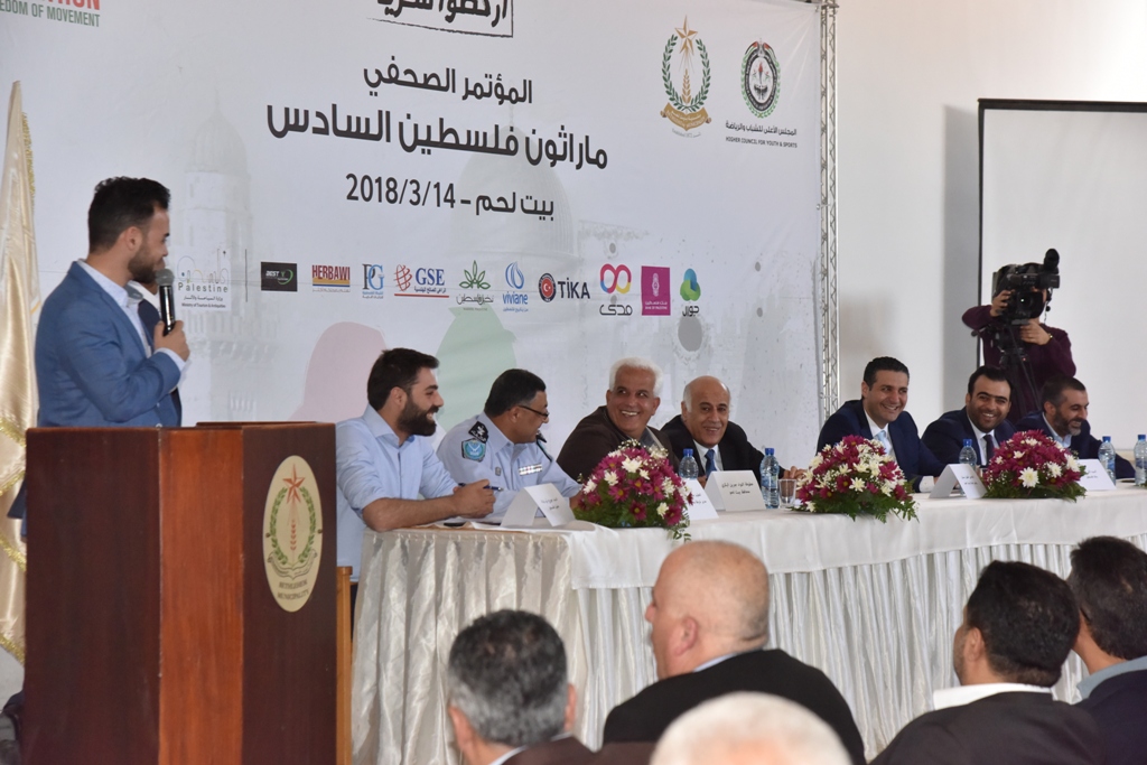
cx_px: 574
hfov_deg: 23.9
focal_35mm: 85
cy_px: 382
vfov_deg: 16.1
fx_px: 2708
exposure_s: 1/250
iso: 2500
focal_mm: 85
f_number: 7.1
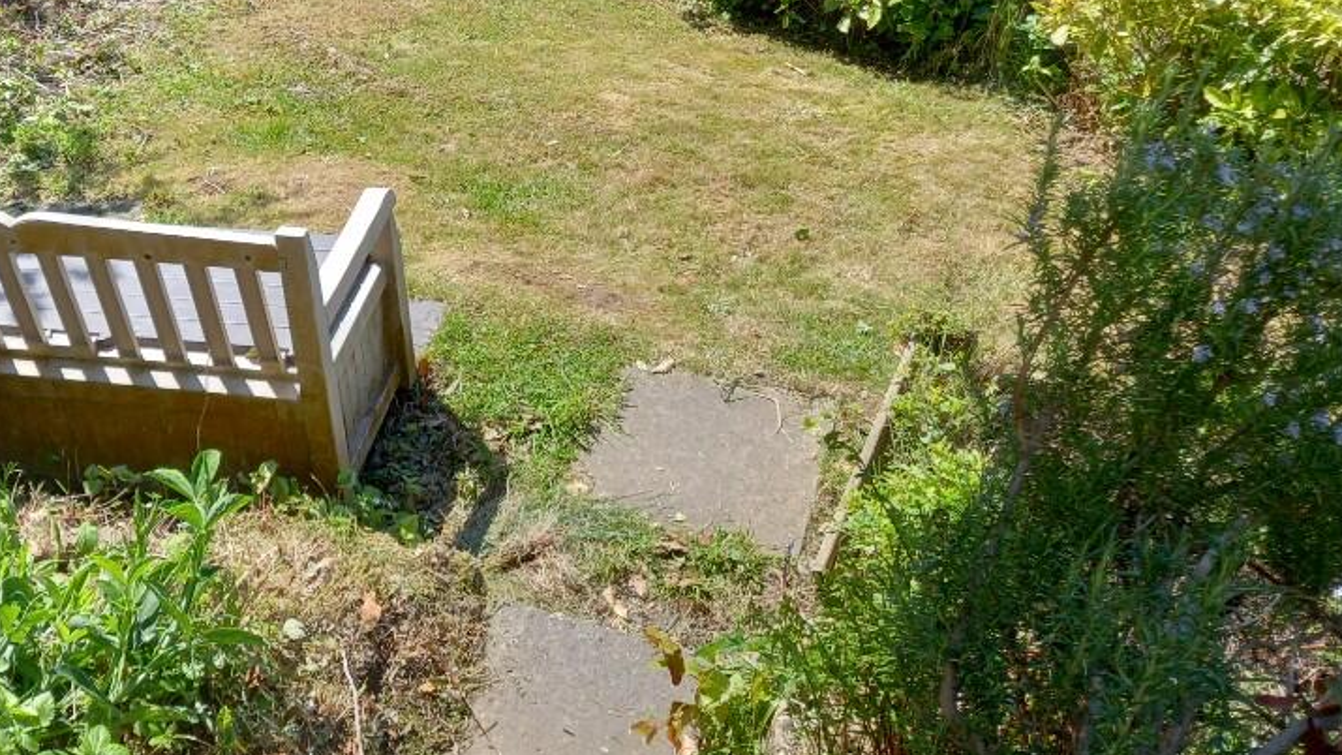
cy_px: 133
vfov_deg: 29.6
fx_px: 1388
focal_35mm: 39
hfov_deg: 51.0
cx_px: 488
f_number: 2
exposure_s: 1/239
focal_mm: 4.6
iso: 25
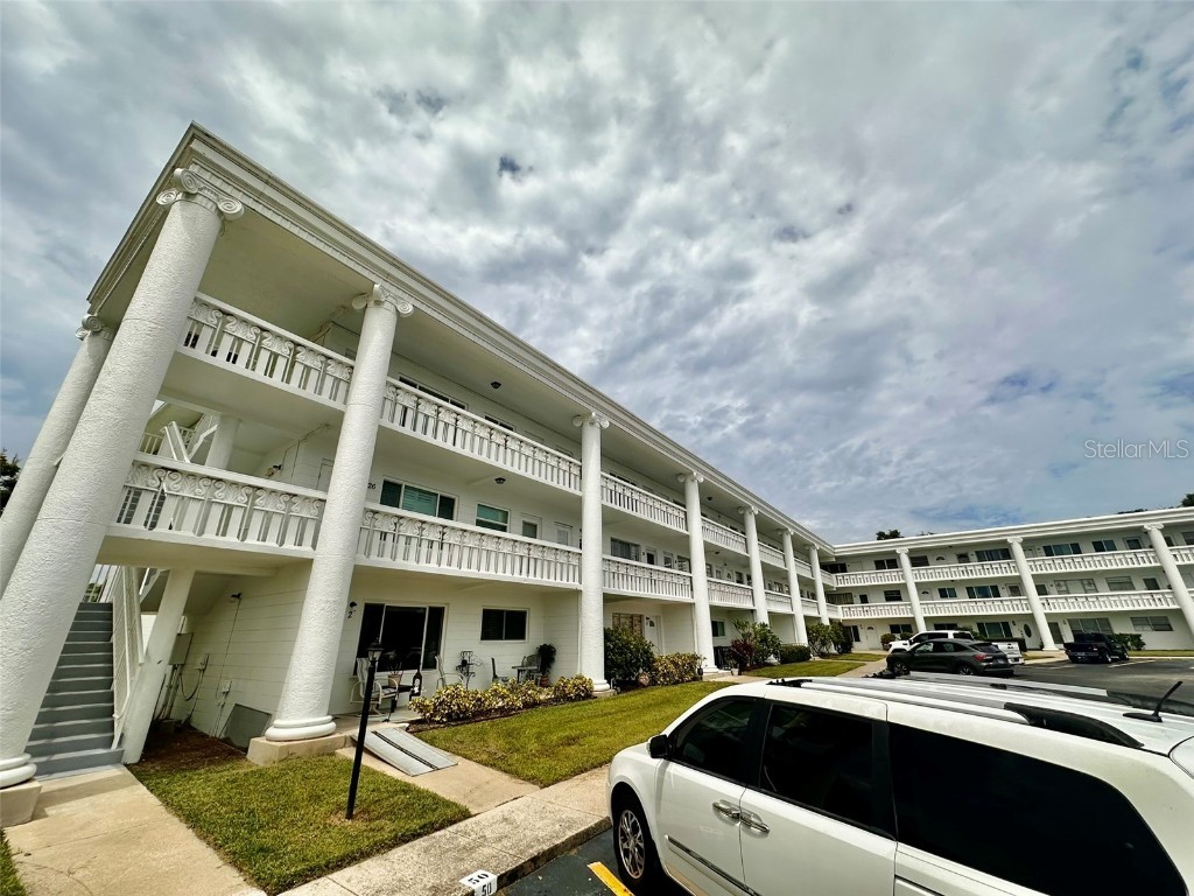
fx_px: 483
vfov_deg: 85.7
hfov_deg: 102.1
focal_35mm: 14
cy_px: 448
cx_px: 597
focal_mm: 2.22
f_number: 2.2
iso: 50
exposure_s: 1/5556
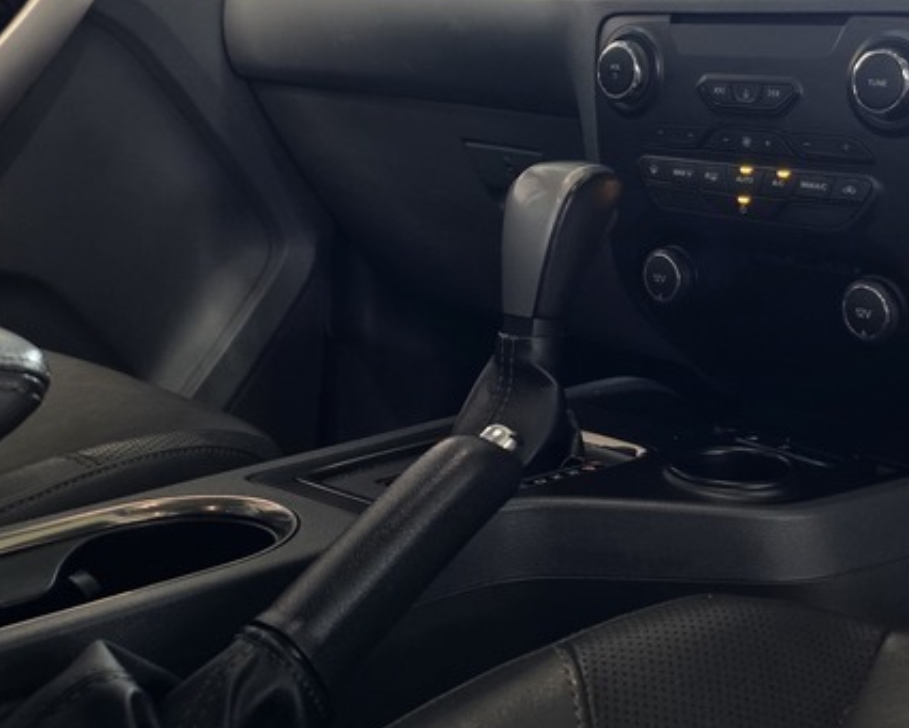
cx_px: 674
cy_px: 120
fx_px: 1453
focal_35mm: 54
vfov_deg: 27.4
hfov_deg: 34.1
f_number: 1.7
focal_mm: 6.25
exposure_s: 1/50
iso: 200
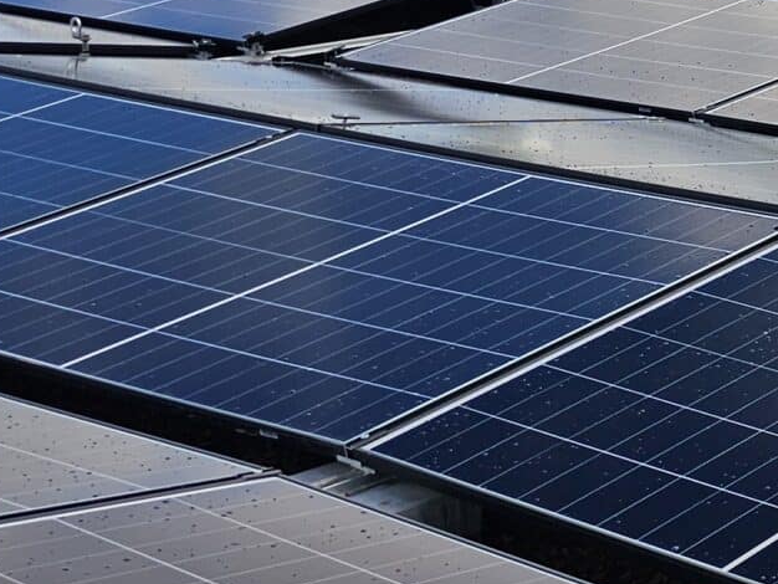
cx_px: 1434
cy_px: 21
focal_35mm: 94
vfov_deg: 15.5
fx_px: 2113
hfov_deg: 16.9
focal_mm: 6.3
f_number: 1.7
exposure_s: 1/541
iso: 10
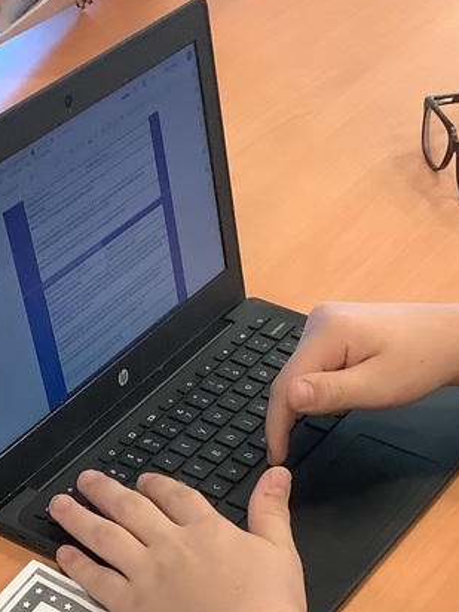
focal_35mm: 77
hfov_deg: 18.9
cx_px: 76
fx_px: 1361
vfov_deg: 23.1
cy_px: 743
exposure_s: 1/60
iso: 200
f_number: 2.4
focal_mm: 3.3
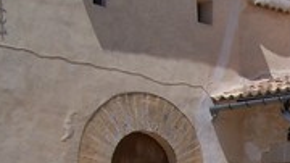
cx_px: 343
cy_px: 258
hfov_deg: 18.6
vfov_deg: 10.6
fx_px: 838
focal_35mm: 109
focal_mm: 6.7
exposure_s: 1/640
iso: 80
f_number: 5.6
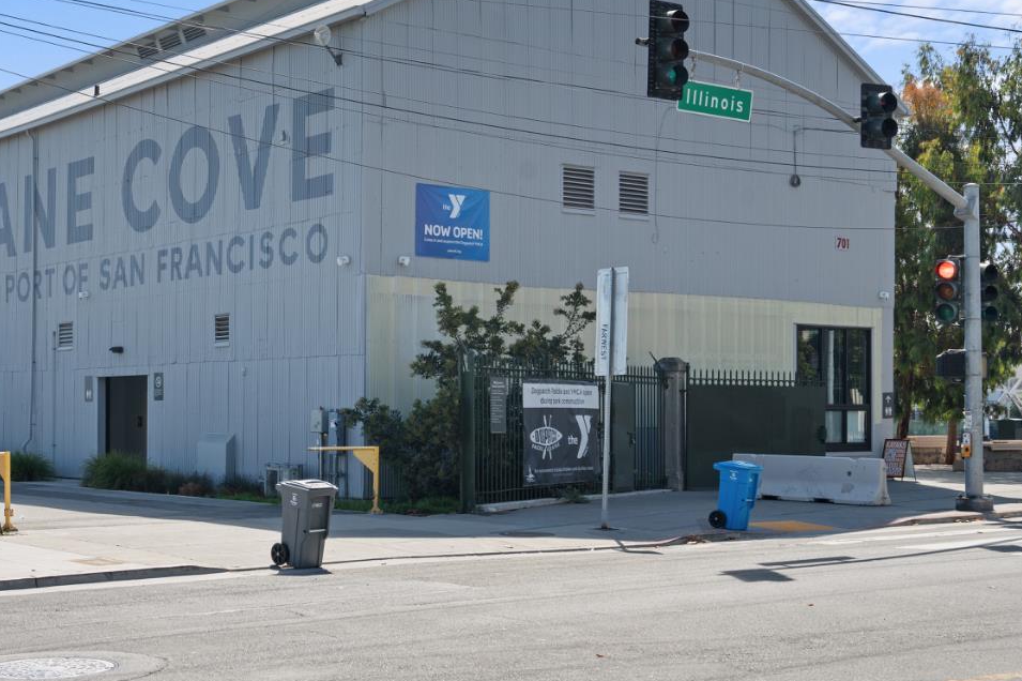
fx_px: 1561
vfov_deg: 24.5
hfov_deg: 35.8
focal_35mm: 55
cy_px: 247
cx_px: 317
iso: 100
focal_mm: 35
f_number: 8
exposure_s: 1/250
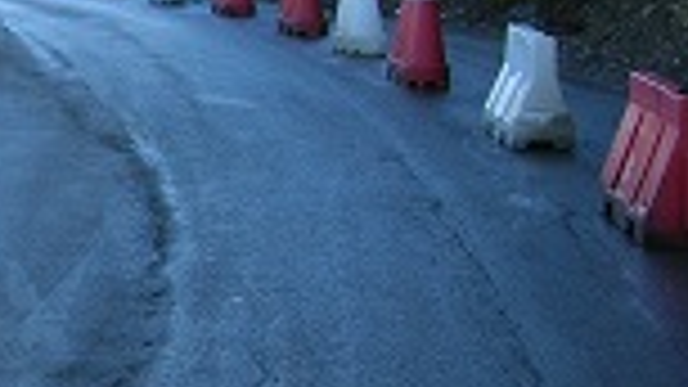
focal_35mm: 97
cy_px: 148
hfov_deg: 20.5
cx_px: -148
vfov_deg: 12.5
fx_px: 1769
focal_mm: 5.7
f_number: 4.9
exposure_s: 1/83
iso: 50
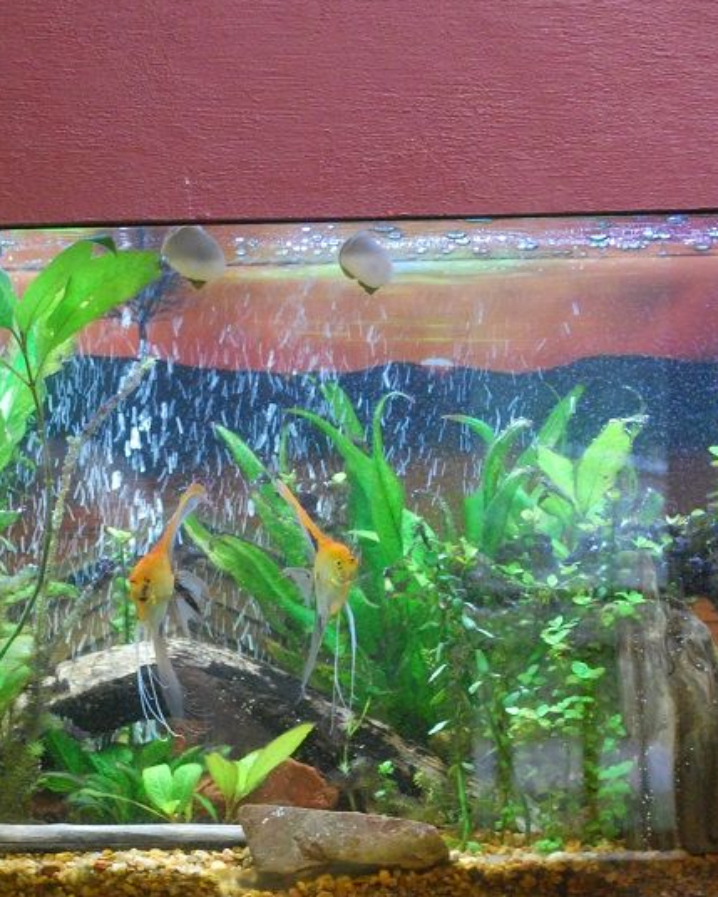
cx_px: 206
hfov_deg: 14.0
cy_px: 587
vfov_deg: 17.4
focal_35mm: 110
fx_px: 2921
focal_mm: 36
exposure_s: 1/30
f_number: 5.3
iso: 1250
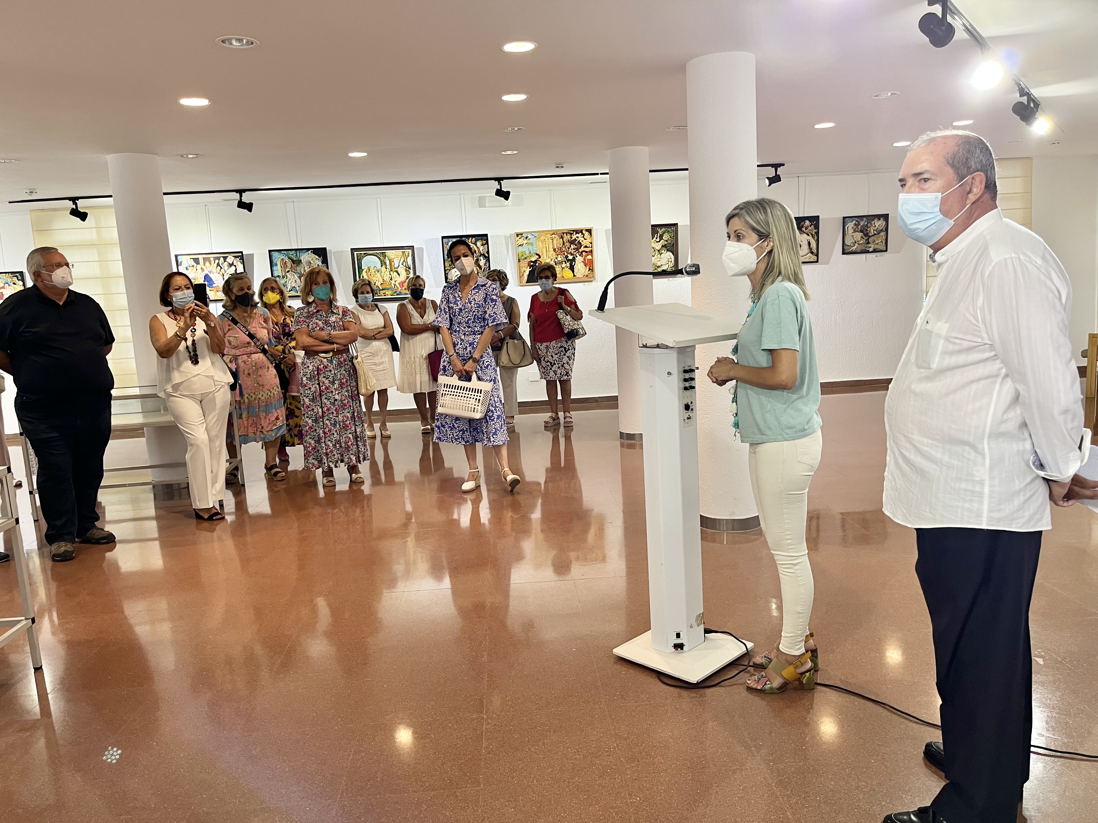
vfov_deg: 53.1
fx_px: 825
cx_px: 549
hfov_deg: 67.3
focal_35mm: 26
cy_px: 412
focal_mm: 5.1
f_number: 1.6
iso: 80
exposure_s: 1/50
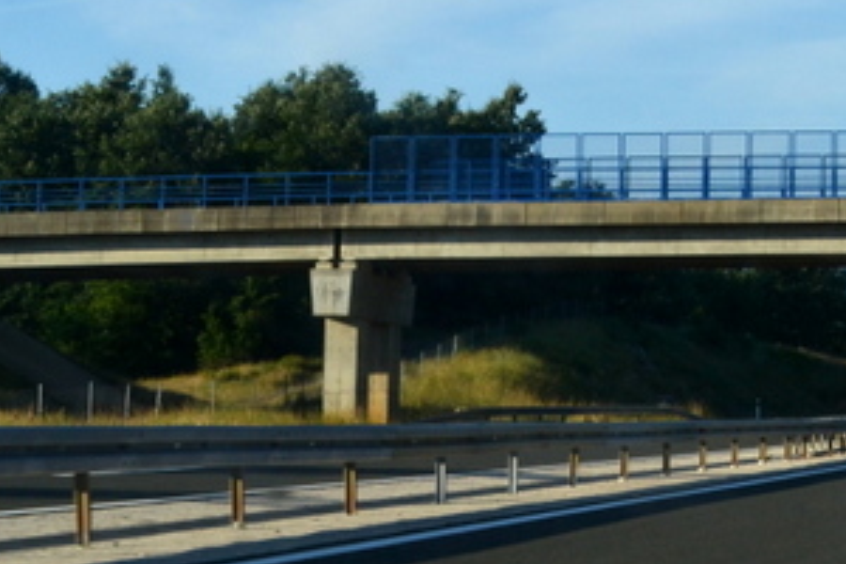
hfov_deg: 15.3
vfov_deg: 10.6
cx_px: 1072
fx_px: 3008
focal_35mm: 128
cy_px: -34
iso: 400
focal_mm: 32
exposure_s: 1/320
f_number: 10
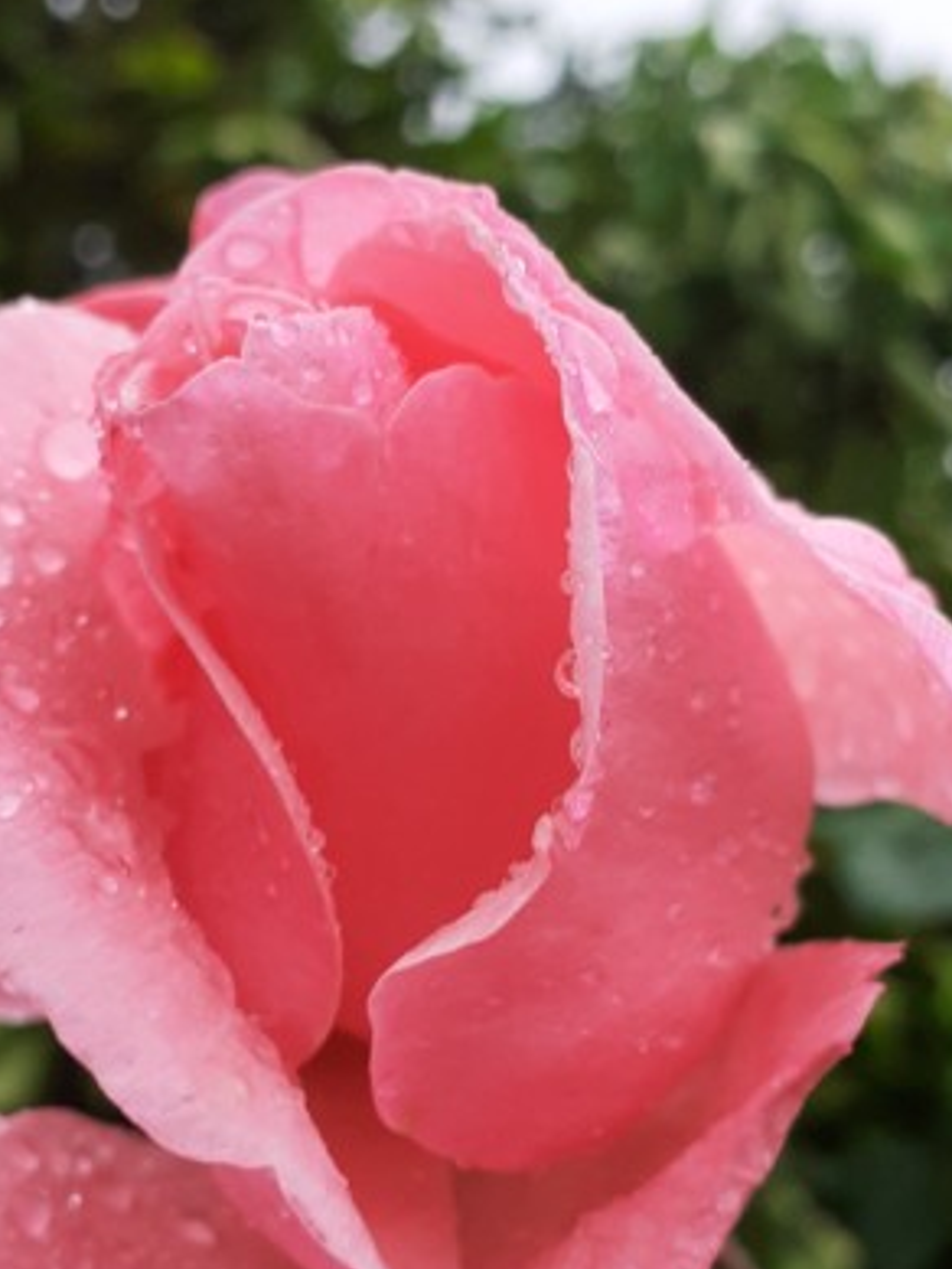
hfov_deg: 29.1
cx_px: 554
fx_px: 1832
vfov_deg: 38.1
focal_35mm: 50
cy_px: 747
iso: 40
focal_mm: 3.6
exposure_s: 1/189
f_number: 1.9
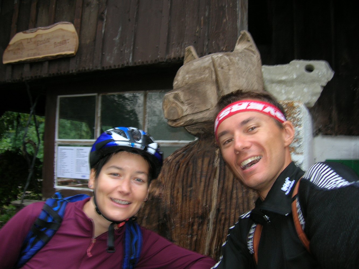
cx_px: 180
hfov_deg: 54.0
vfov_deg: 41.8
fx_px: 353
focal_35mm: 34
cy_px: 134
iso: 50
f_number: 2.9
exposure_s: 1/30
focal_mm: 5.7
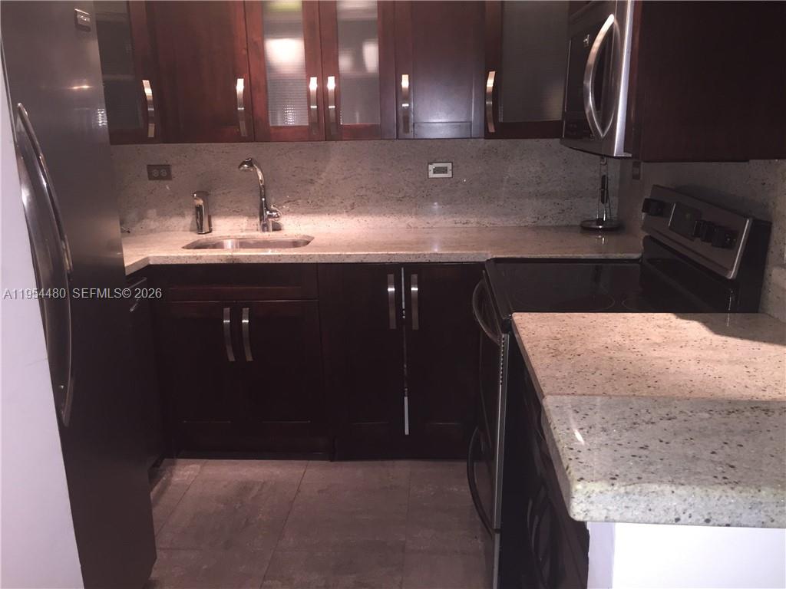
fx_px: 658
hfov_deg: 61.7
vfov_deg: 48.2
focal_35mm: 29
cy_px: 294
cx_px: 393
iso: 125
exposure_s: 1/17
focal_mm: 4.15
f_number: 2.2
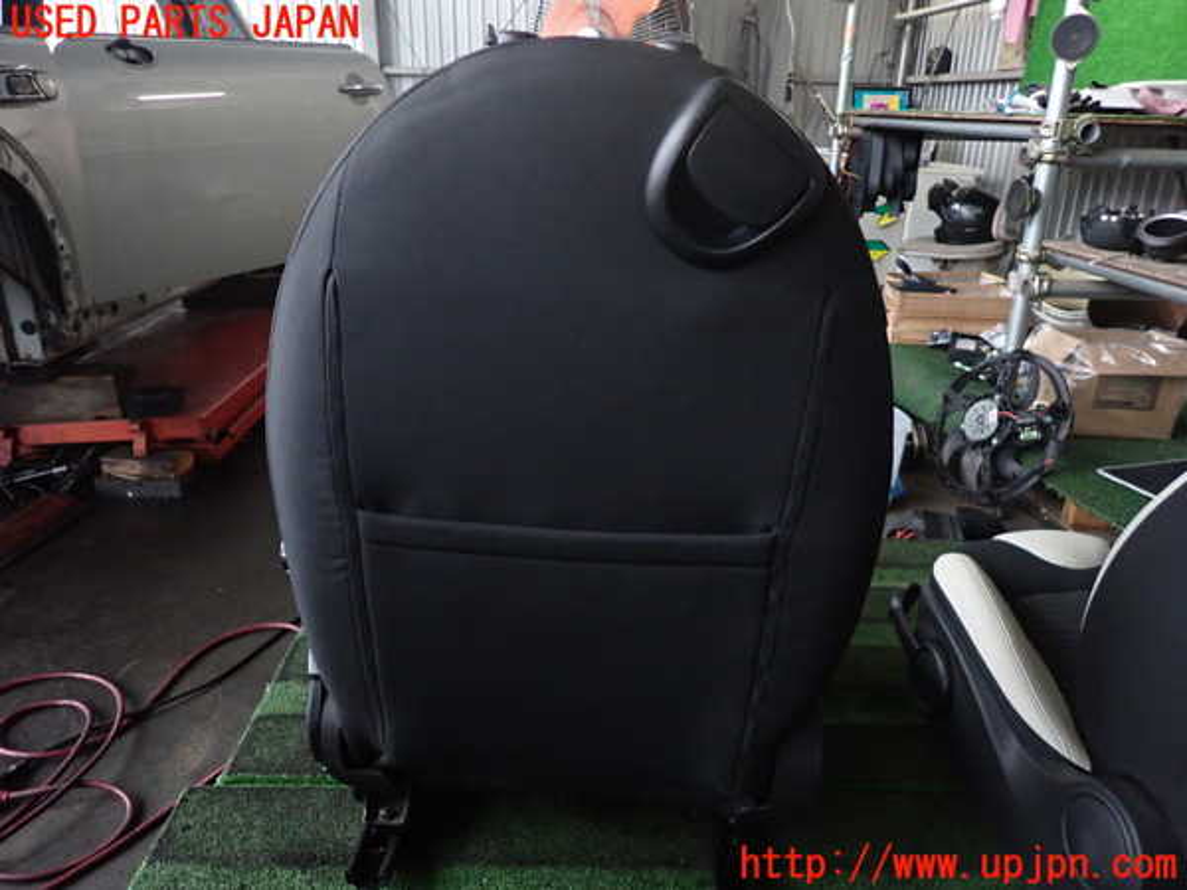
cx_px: 594
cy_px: 445
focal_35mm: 25
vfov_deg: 54.9
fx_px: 857
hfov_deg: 69.4
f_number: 2
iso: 1000
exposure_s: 1/100
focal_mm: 4.5
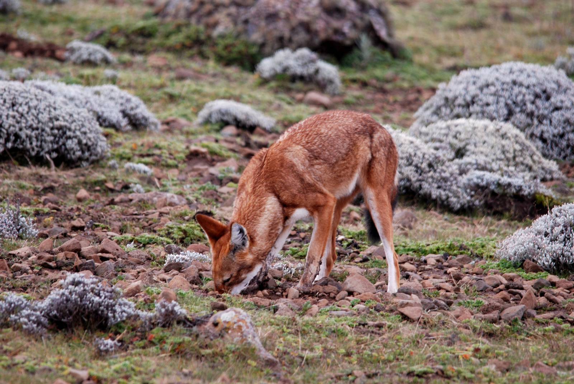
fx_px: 9578
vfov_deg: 2.3
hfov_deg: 3.4
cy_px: 192
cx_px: 287
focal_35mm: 600
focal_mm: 400
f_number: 6.3
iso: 400
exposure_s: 1/250
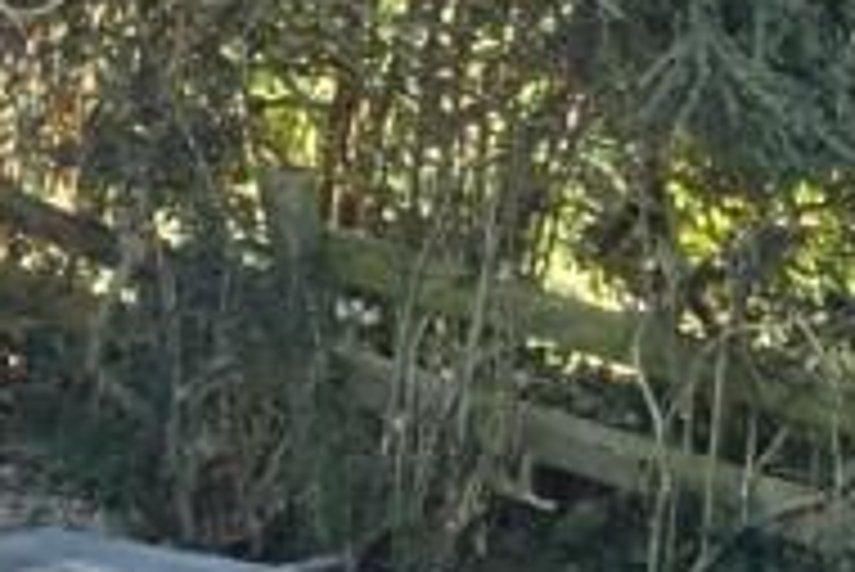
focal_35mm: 269
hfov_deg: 7.5
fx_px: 6393
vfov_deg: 5.1
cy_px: 455
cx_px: -333
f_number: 1.78
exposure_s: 1/212
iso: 64
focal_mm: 6.76
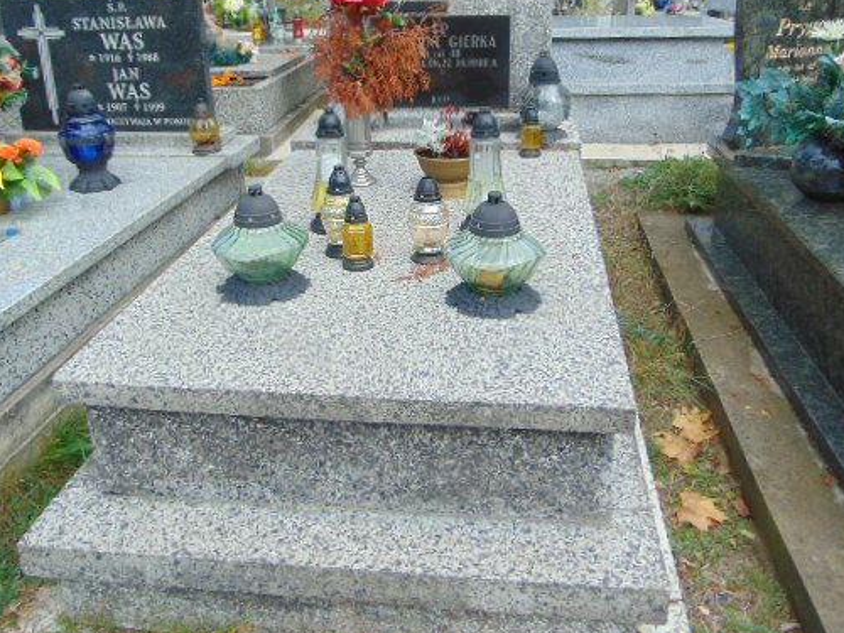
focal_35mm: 32
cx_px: 402
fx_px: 780
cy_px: 248
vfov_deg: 43.9
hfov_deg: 56.8
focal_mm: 4.5
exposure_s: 1/400
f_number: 3
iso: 80
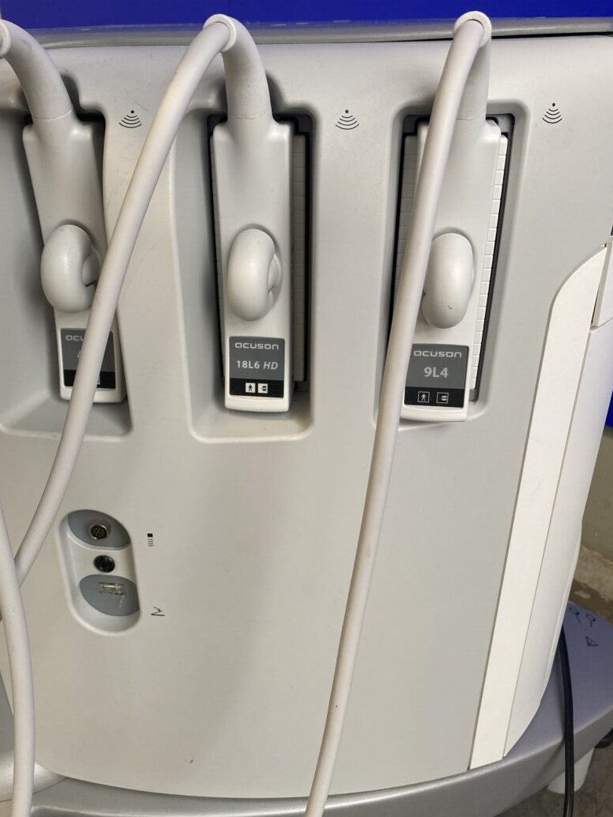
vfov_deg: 60.0
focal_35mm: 30
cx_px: 267
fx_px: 708
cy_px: 411
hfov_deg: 46.7
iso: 100
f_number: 1.8
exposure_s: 1/100
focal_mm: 4.25
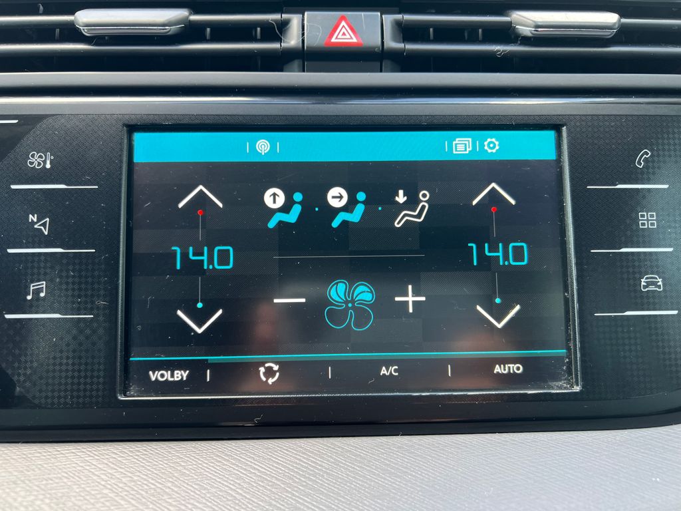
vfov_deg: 53.1
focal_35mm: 26
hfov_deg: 67.3
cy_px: 256
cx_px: 340
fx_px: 511
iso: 125
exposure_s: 1/121
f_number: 1.5
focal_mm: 5.7
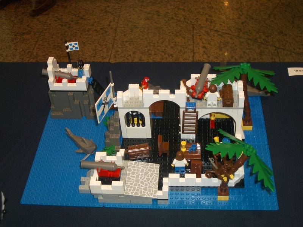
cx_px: 152
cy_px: 114
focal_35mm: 49
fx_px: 429
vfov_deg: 29.7
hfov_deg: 38.9
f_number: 3.1
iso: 100
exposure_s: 1/60
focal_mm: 8.2
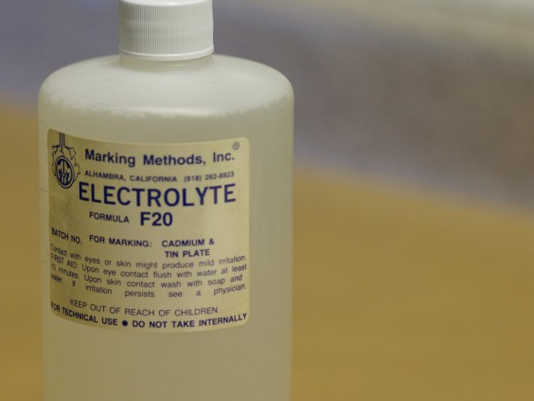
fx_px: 3548
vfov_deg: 6.5
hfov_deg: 8.6
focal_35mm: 230
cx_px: 161
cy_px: 233
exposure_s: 1/160
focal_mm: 100
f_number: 2.8
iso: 640
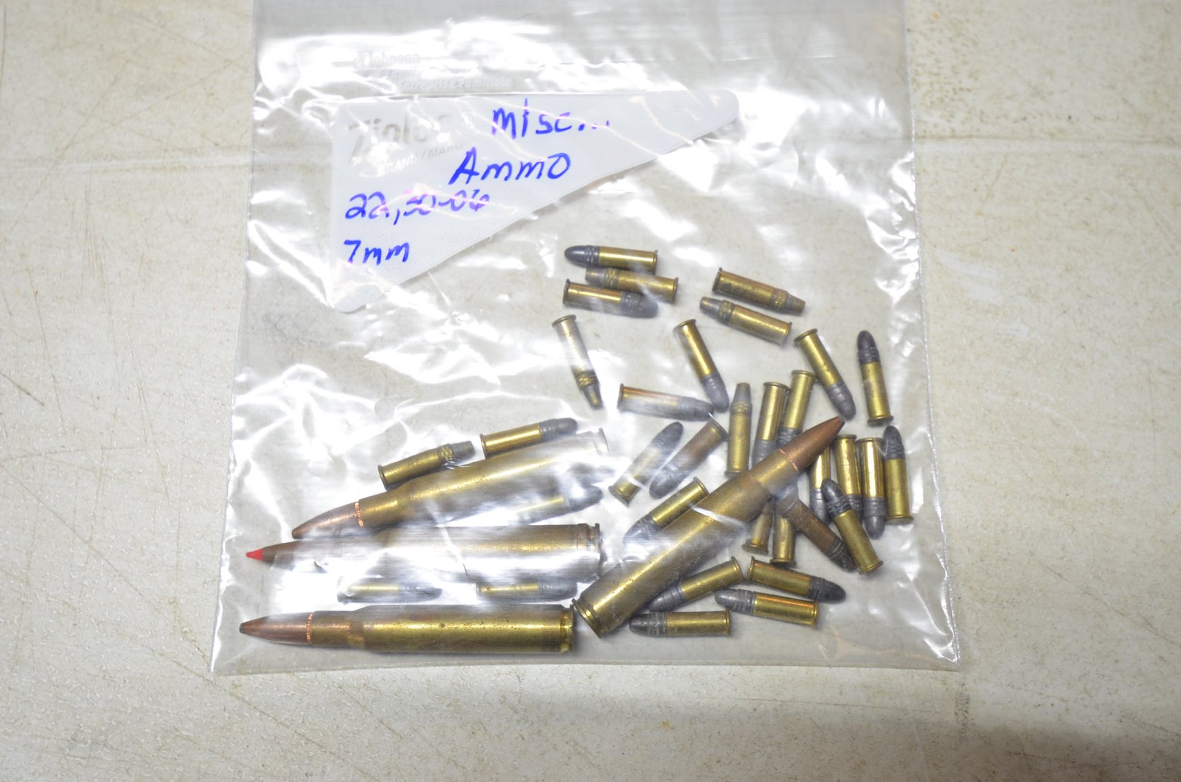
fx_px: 1178
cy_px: 391
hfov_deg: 53.2
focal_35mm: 36
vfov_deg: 36.7
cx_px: 590
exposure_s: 1/100
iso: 640
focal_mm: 24
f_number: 4.5
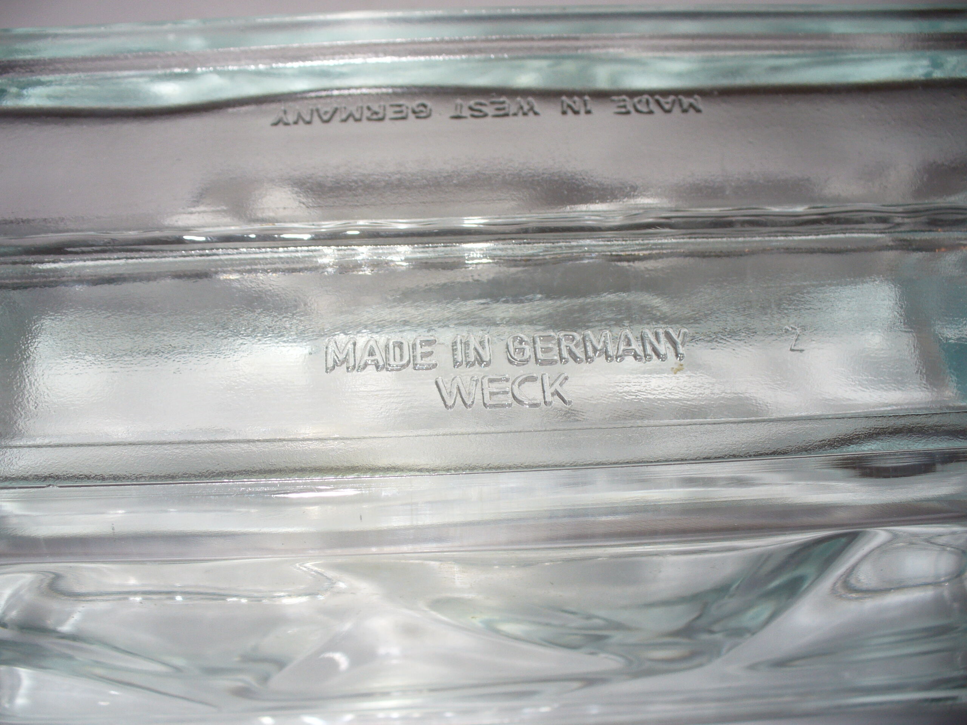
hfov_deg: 50.1
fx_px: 1034
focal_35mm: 37
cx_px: 484
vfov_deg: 38.7
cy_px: 362
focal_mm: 6.1
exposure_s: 1/30
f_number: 2.8
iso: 80
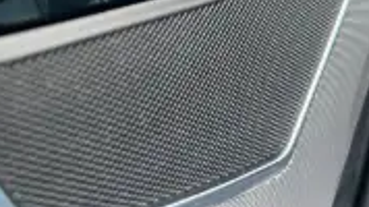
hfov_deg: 37.7
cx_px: 70
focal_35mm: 53
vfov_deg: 20.8
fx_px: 518
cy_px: -56
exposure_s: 1/138
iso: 100
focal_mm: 6.76
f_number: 1.78
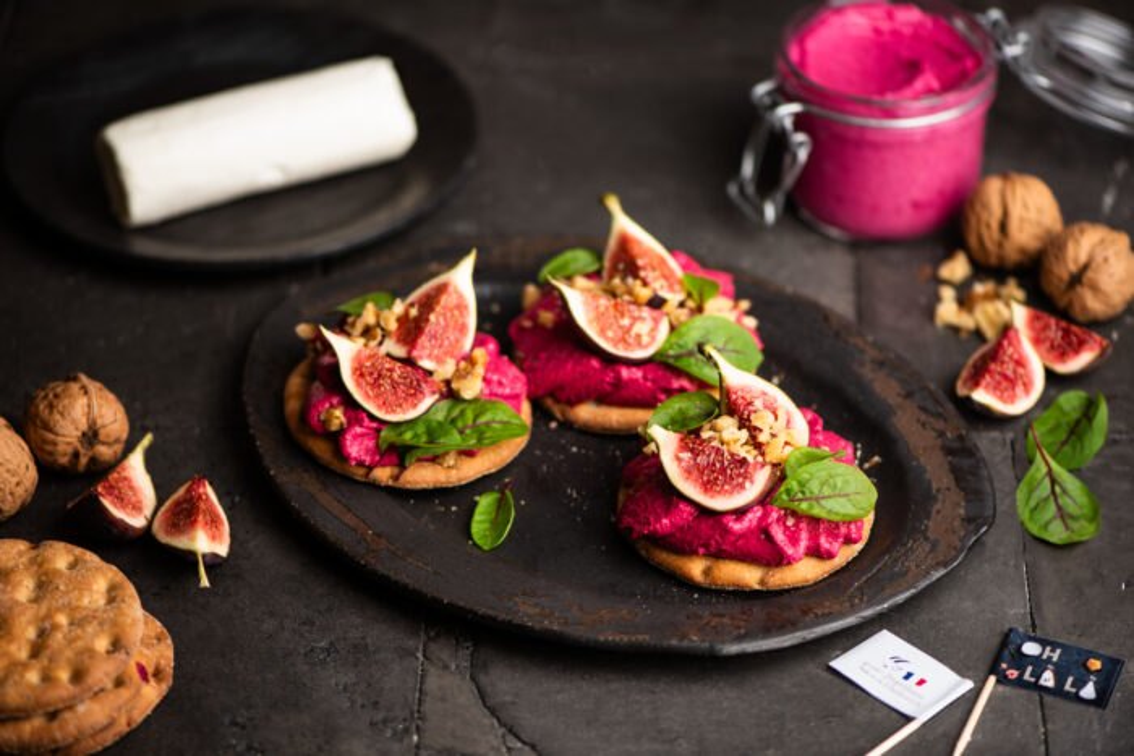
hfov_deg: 19.5
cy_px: 378
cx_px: 567
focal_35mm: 105
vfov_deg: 13.0
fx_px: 3308
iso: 125
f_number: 4
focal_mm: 105
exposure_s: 1/125
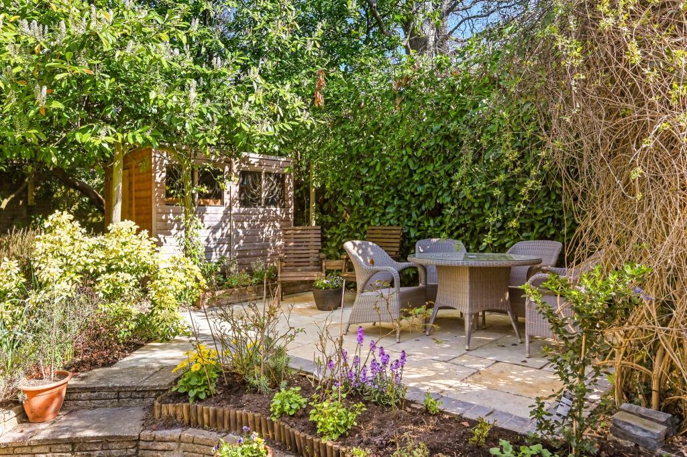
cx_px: 344
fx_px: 458
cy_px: 228
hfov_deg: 73.8
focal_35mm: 24
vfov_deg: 53.1
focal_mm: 24
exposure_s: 1/400
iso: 400
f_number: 9
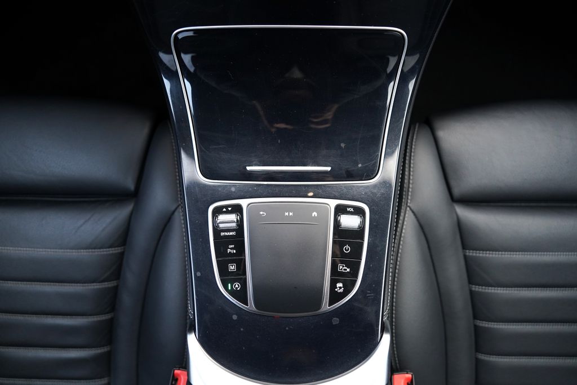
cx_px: 288
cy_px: 192
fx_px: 385
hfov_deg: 73.7
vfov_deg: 53.1
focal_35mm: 24
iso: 1600
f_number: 2.8
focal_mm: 24
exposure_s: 1/160
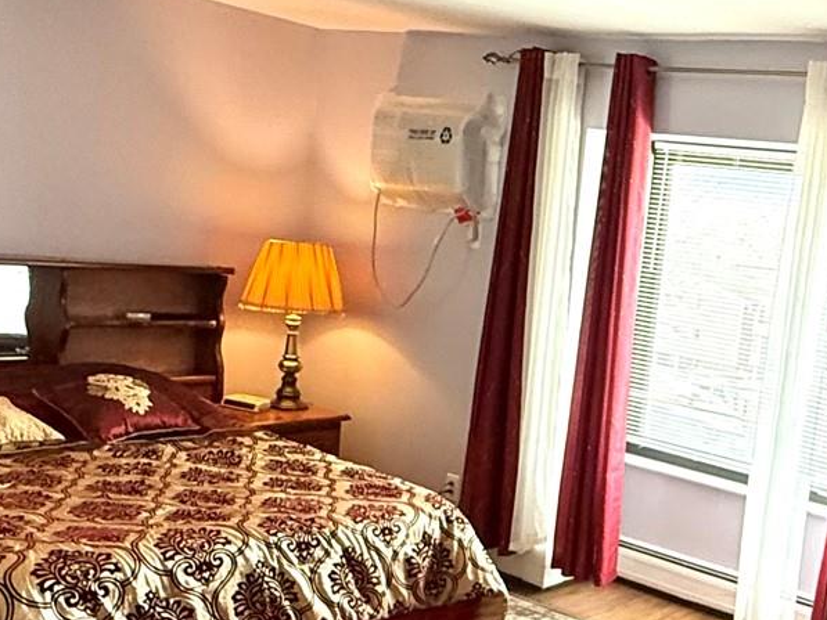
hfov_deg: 37.2
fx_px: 1147
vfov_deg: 30.0
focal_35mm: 48
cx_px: 736
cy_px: 426
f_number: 2.2
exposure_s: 1/120
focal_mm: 2.22
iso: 400
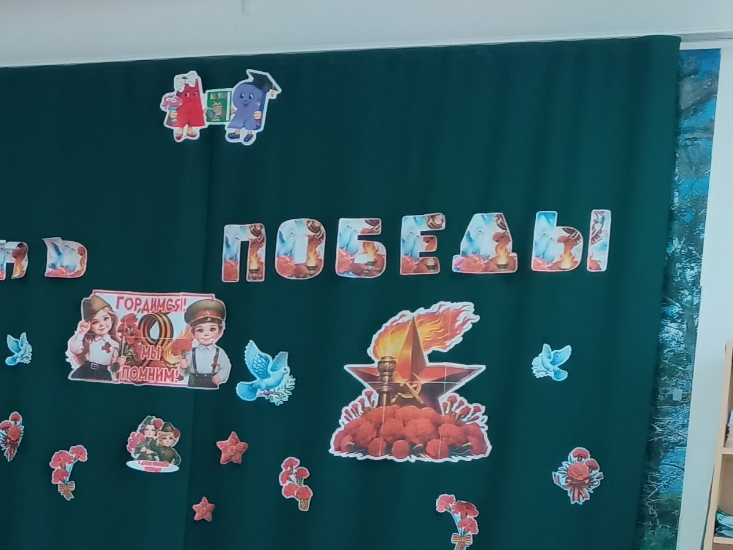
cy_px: 677
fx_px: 1630
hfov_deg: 24.5
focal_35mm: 77
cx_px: 56
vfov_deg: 18.1
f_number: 1.6
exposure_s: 1/33.3
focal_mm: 4.09
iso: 276
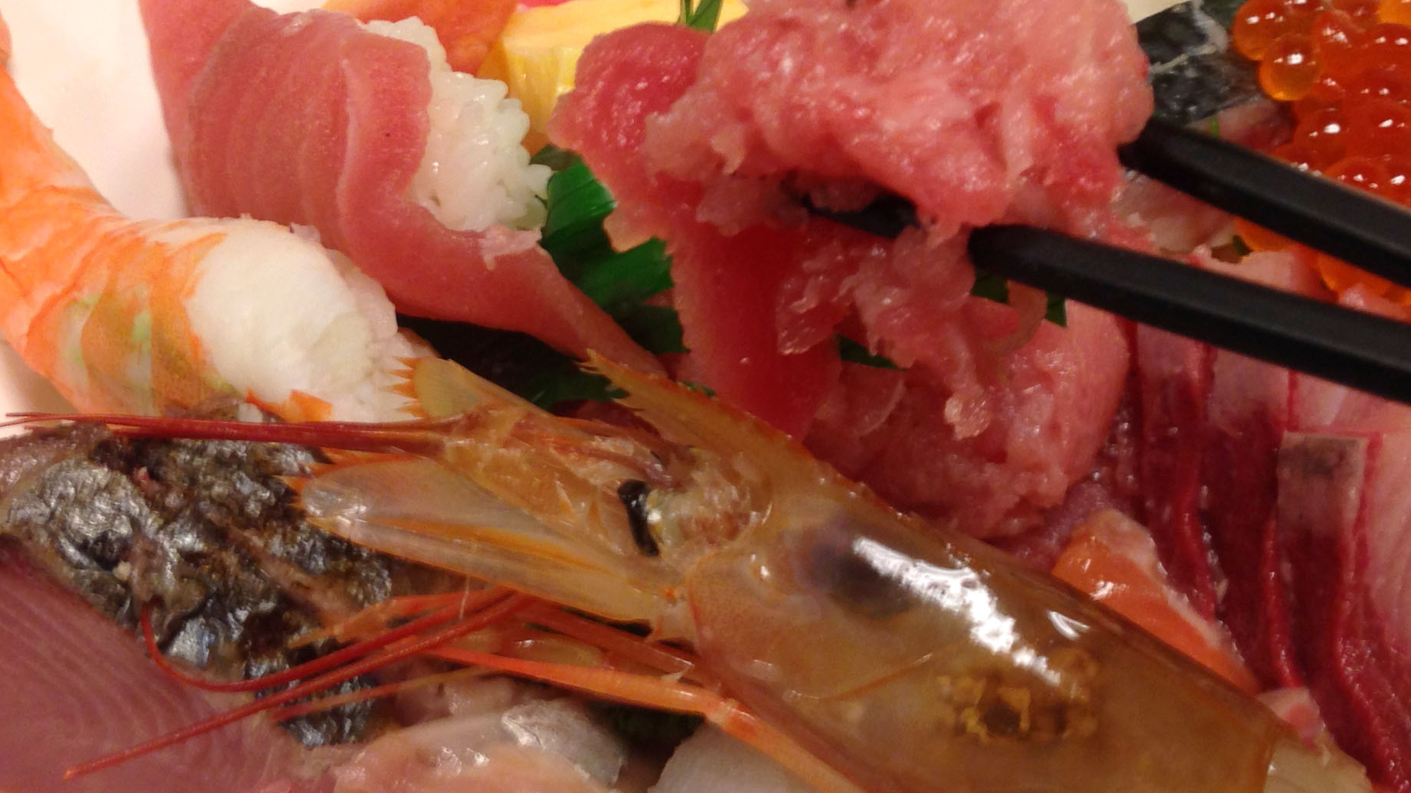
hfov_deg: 32.7
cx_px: 867
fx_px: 2394
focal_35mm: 64
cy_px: 332
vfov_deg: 18.8
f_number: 2.4
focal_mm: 4.12
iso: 64
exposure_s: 1/20
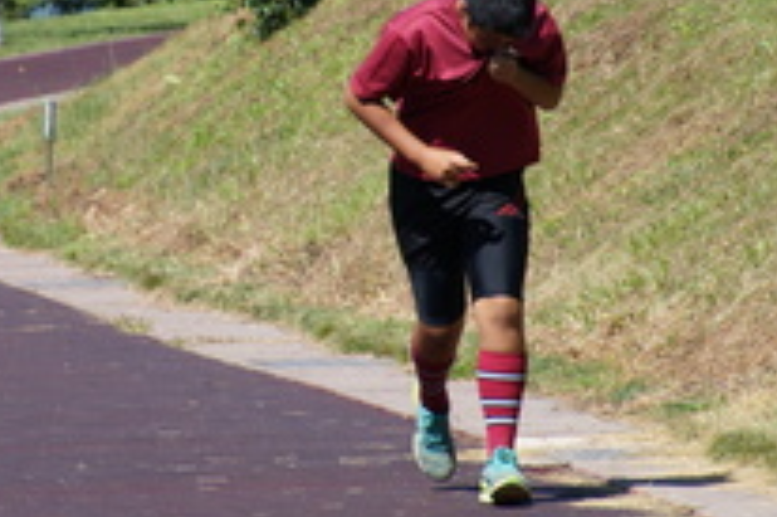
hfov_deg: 4.4
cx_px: 215
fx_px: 10028
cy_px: 119
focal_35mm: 465
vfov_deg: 3.0
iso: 500
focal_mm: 160
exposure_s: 1/2000
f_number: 6.3
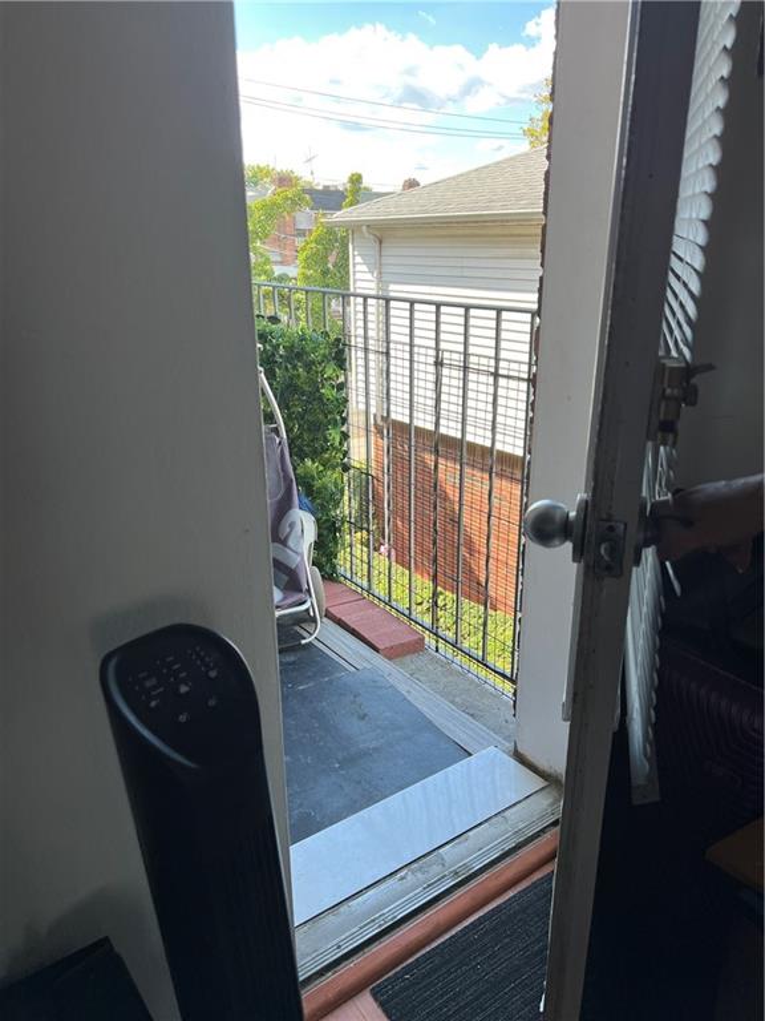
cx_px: 382
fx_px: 766
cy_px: 510
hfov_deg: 53.1
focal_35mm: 26
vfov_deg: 67.3
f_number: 1.5
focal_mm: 5.7
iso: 50
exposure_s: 1/502
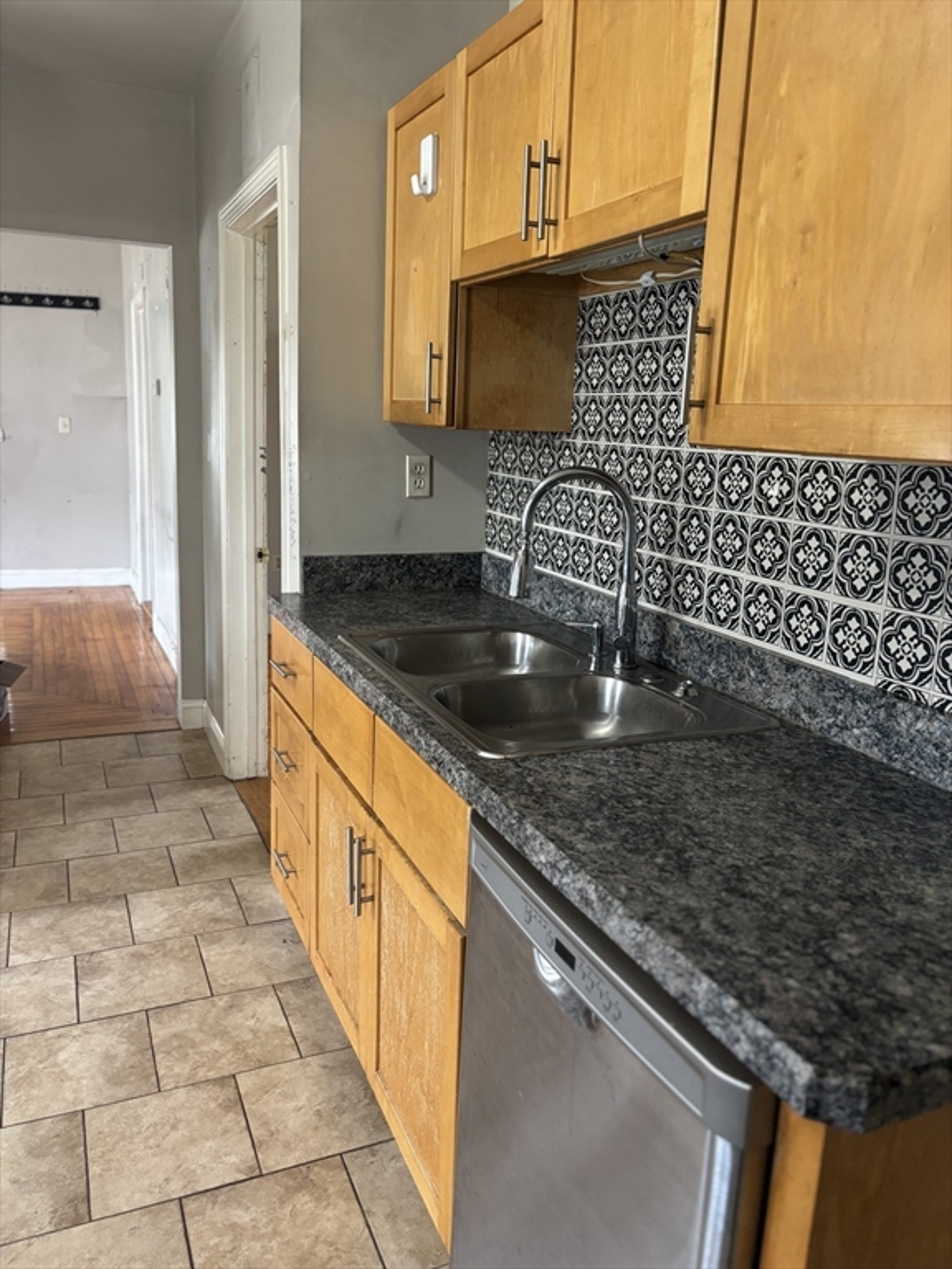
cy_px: 634
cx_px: 476
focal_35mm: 26
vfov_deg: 67.3
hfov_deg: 53.1
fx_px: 953
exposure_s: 1/60
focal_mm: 5.96
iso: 250
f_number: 1.6
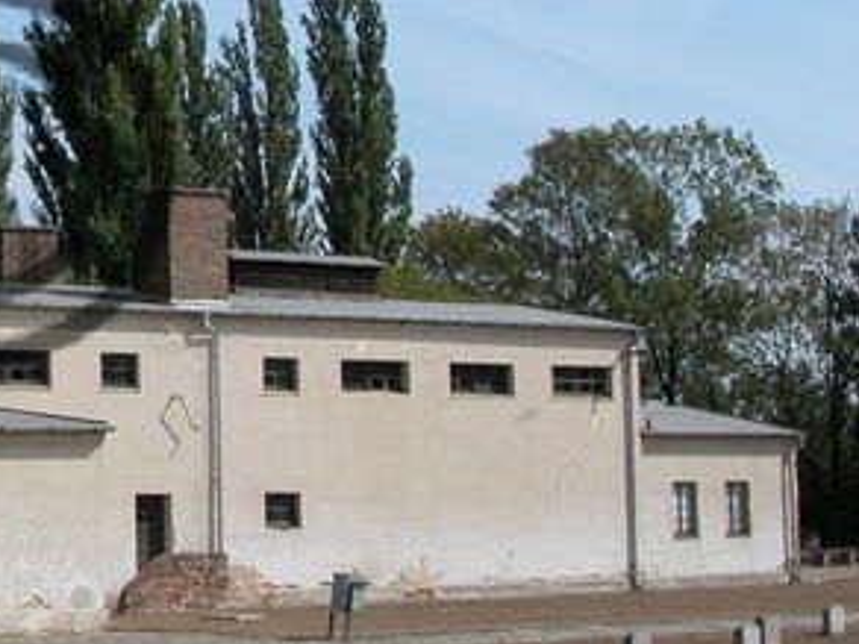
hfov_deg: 19.8
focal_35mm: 96
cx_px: -24
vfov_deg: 15.3
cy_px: 173
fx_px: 2382
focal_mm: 8.9
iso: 100
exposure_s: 1/347
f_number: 7.1
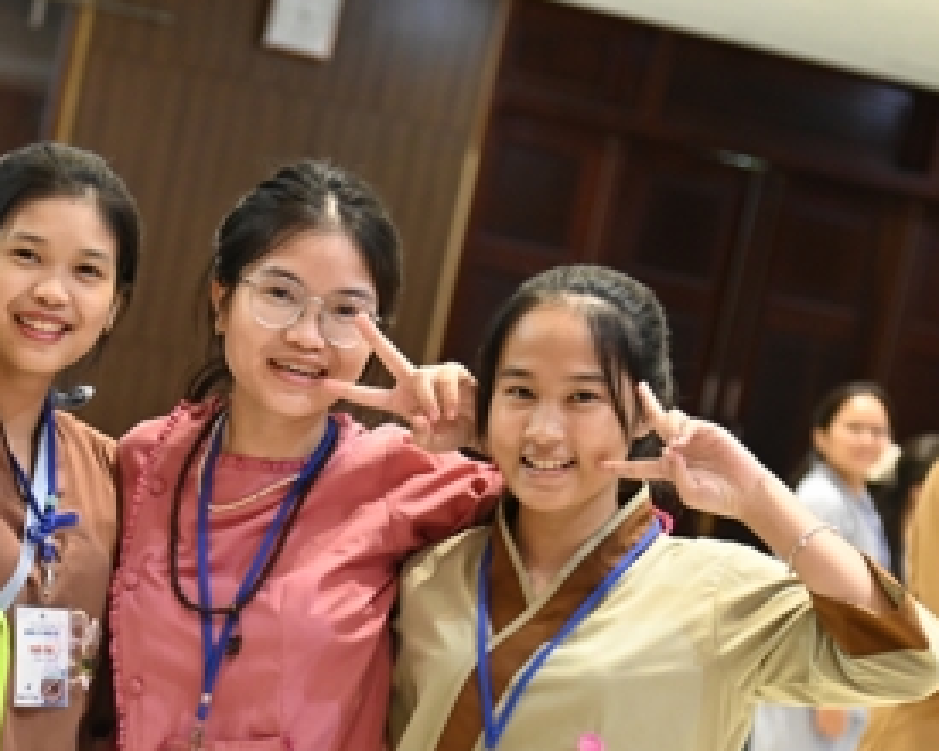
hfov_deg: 11.1
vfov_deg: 8.9
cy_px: 550
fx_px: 4808
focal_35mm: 173
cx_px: 236
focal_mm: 78
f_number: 4
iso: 4000
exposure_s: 1/160
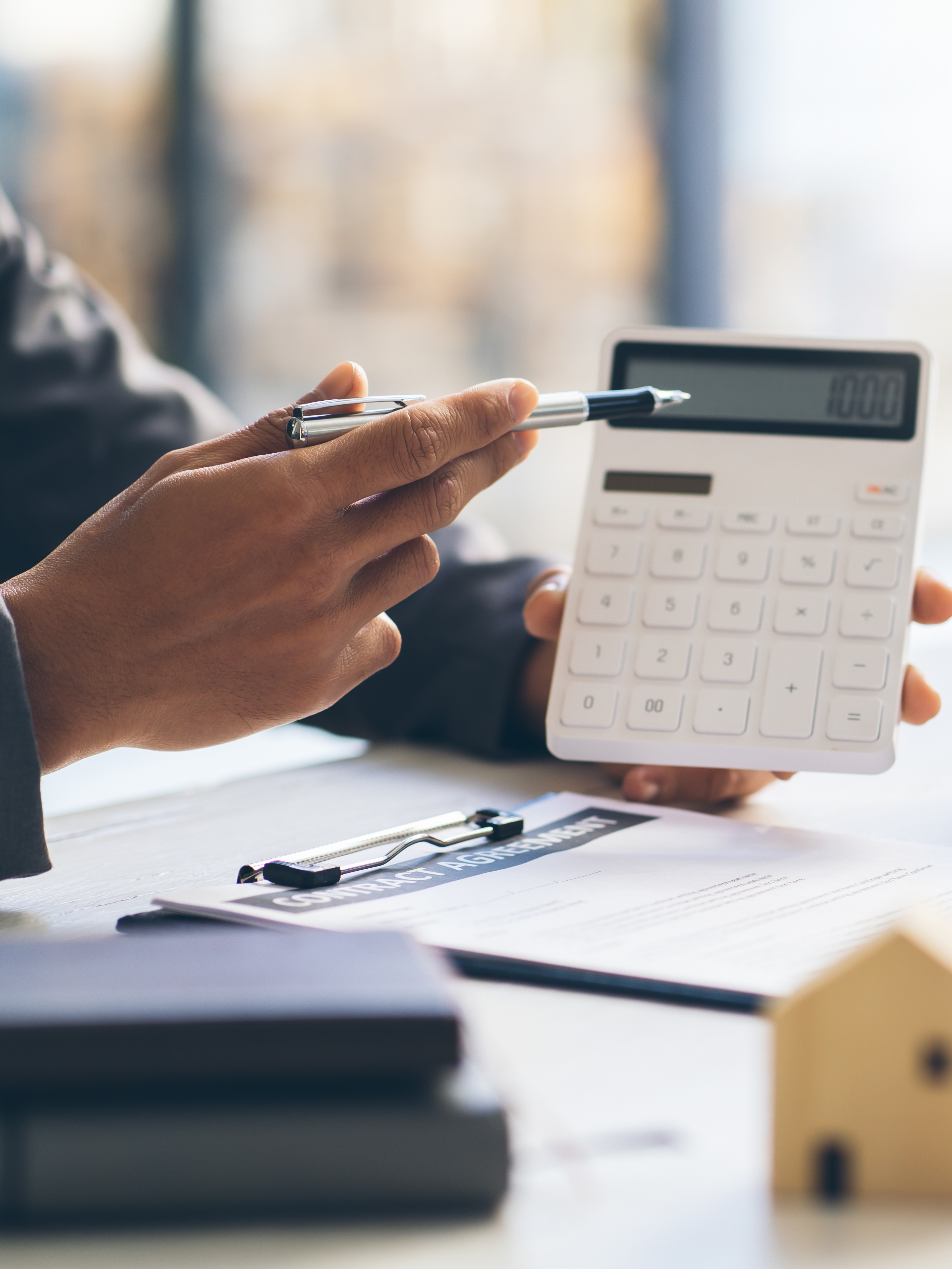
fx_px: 4841
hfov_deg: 11.2
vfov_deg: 14.9
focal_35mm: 132
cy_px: 606
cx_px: 773
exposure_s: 1/100
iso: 160
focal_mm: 85
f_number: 2.8
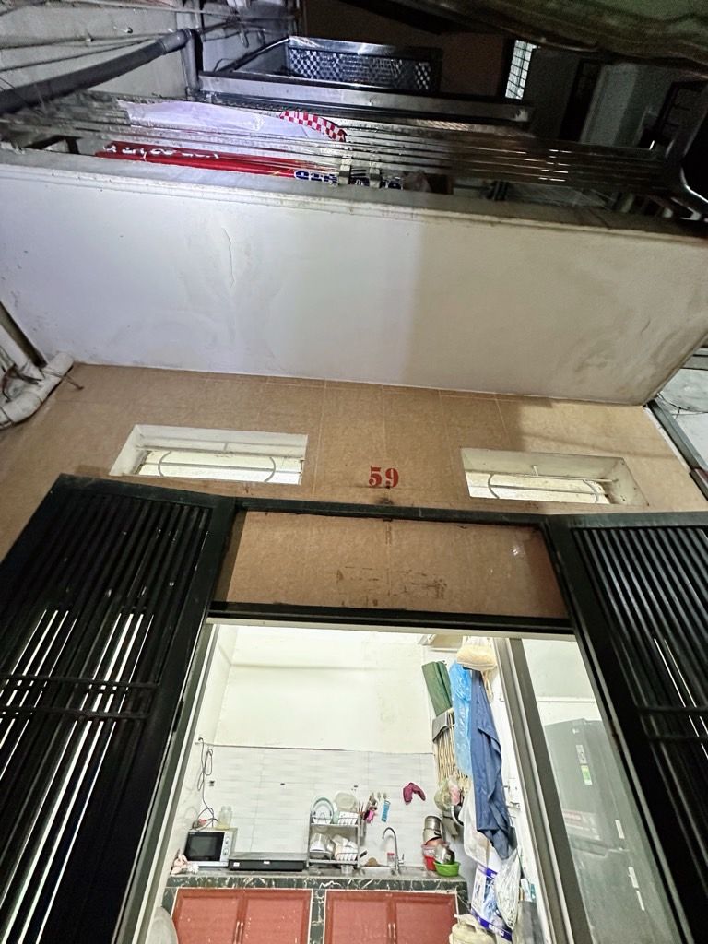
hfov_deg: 85.7
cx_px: 354
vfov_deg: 102.1
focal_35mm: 14
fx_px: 382
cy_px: 472
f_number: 2.2
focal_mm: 2.22
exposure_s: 1/50
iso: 640
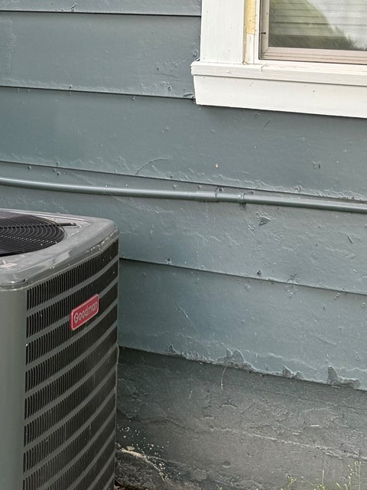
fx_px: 1018
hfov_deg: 19.8
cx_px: -5
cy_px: -24
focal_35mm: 72
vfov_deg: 25.4
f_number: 1.78
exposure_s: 1/137
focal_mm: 6.76
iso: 50
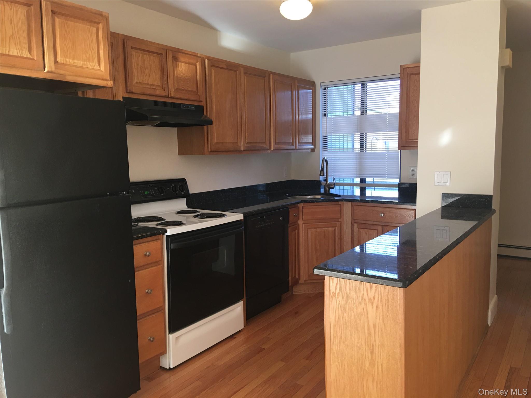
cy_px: 199
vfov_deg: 48.2
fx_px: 445
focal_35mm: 29
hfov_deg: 61.7
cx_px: 266
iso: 32
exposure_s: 1/30
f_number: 2.2
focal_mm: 4.15
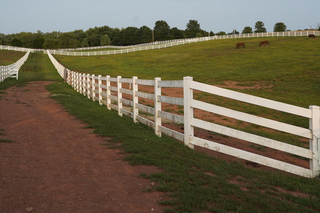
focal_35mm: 46
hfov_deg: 42.7
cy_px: 44
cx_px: 144
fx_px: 409
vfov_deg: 28.6
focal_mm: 28
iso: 125
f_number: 6.3
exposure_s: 1/200
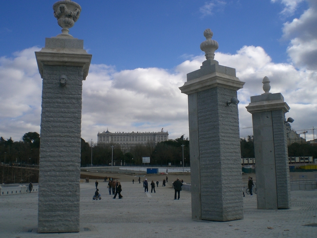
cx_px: 158
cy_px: 119
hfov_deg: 49.0
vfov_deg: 37.7
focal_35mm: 38
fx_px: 348
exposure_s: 1/640
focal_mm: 6.3
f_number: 4.4
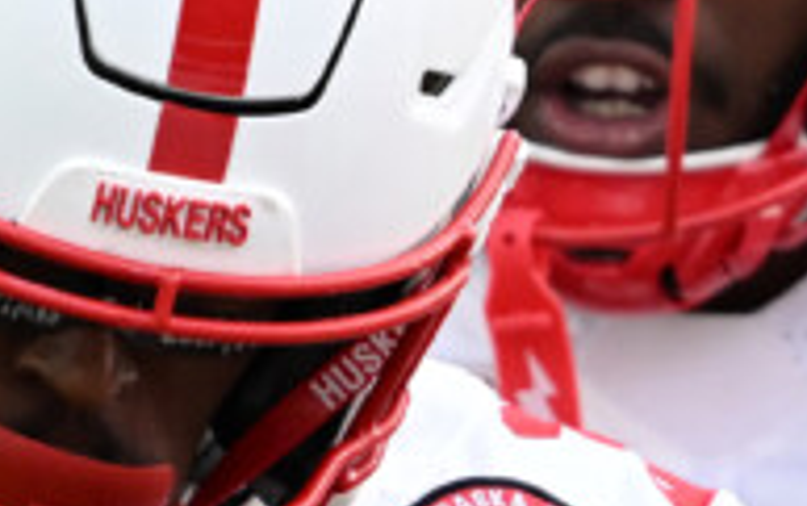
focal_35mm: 3240
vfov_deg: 0.4
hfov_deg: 0.6
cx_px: 255
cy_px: 510
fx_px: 71321
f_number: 3.2
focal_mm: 400
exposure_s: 1/2000
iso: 640
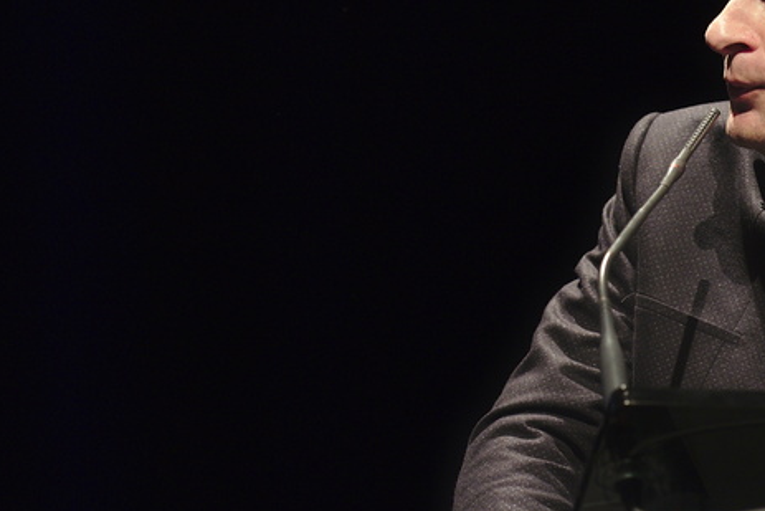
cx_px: 646
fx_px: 4910
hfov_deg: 8.9
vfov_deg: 6.0
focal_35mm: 231
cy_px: 185
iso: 1600
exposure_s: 1/100
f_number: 3.2
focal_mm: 90
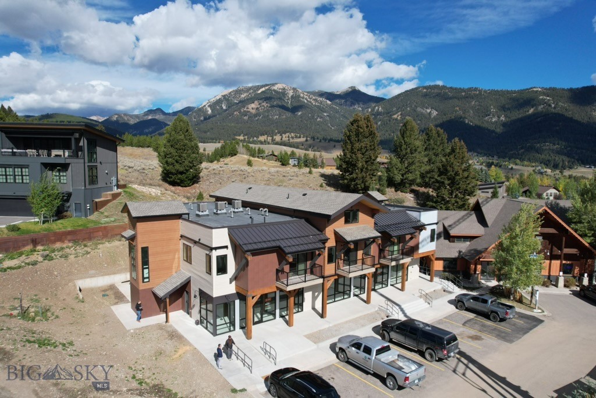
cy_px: 199
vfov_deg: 57.3
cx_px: 298
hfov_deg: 78.5
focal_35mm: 22
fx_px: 364
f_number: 2.8
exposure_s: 1/2500
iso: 130
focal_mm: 8.38
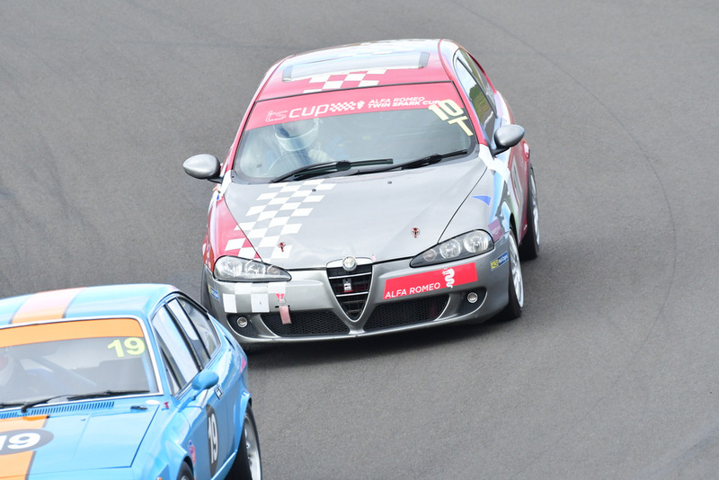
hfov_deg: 3.4
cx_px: 360
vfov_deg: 2.2
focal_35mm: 615
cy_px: 240
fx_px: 12287
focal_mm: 410
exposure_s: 1/640
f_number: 7.1
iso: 1000
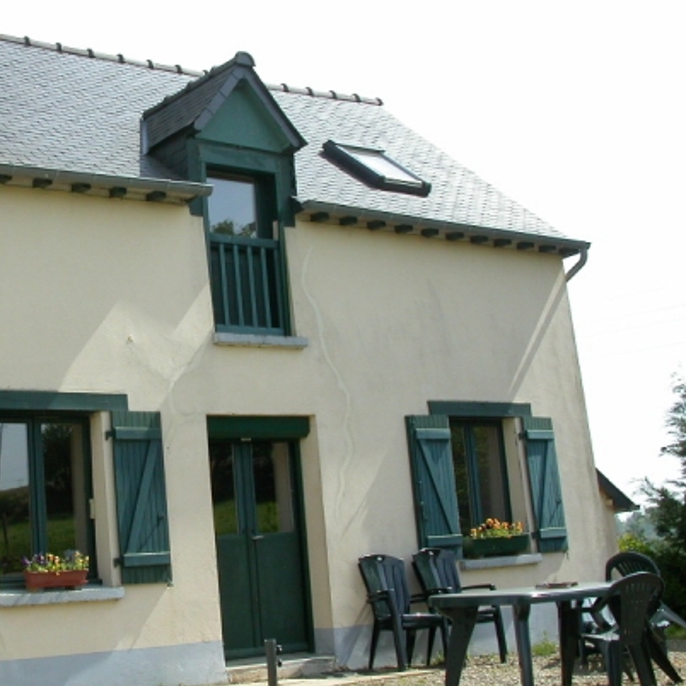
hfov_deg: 29.4
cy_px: 334
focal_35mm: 57
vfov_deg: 30.0
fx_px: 1278
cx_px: 137
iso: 100
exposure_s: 1/277
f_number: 6.7
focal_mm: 7.85
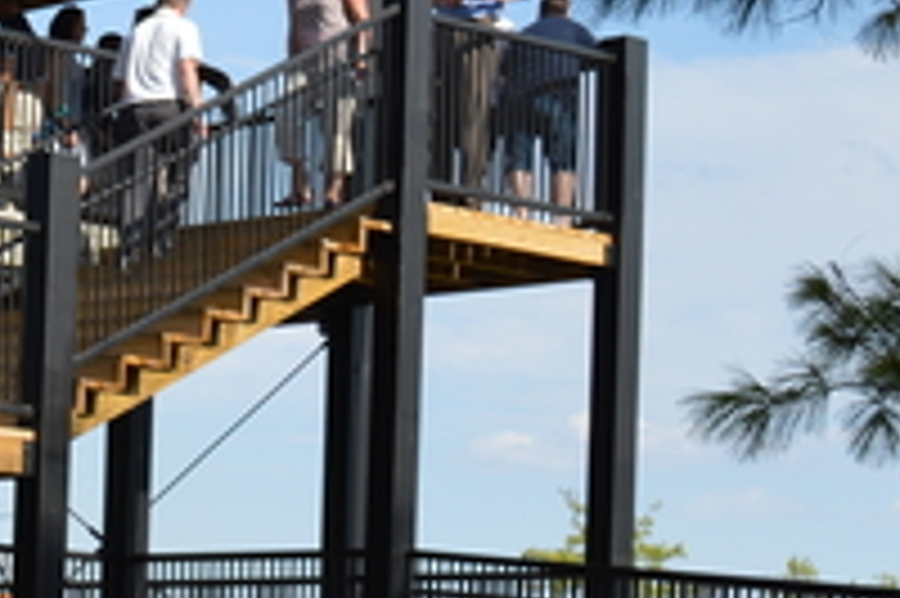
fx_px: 3519
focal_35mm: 141
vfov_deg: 9.7
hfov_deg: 13.5
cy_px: 537
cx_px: -576
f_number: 8
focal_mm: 25
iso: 100
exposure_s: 1/250
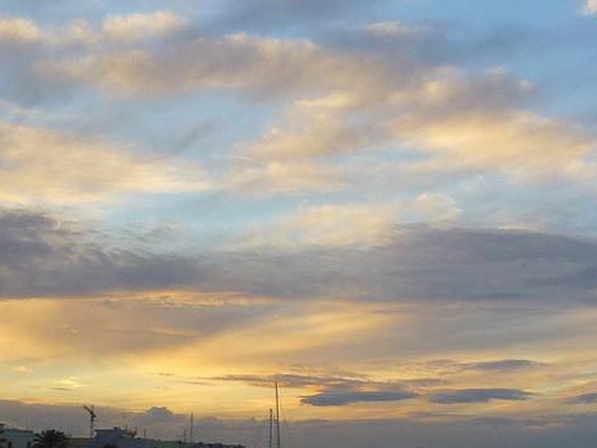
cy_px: 296
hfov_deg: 22.2
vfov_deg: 17.5
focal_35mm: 84
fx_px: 1449
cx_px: 626
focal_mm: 4.5
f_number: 3.1
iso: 100
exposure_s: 1/250
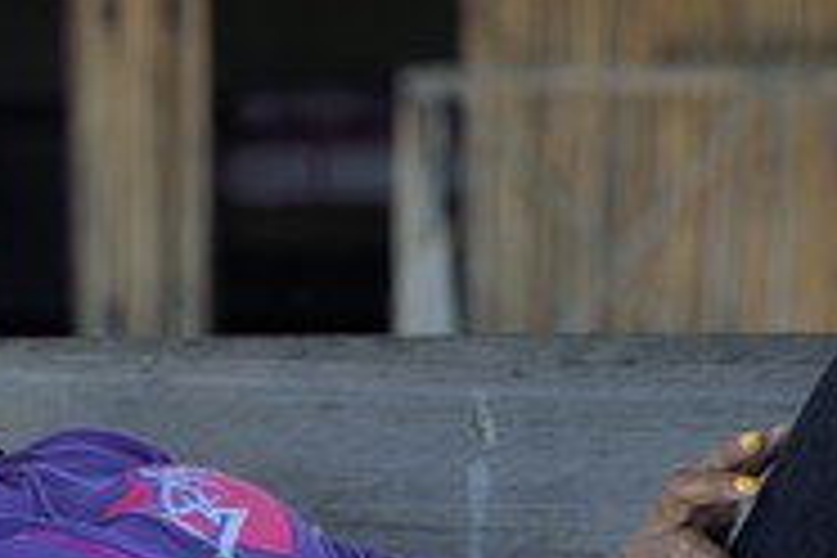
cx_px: 238
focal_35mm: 275
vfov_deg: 5.0
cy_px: 549
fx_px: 6393
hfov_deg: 7.5
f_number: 6.3
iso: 400
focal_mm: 122
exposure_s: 1/200
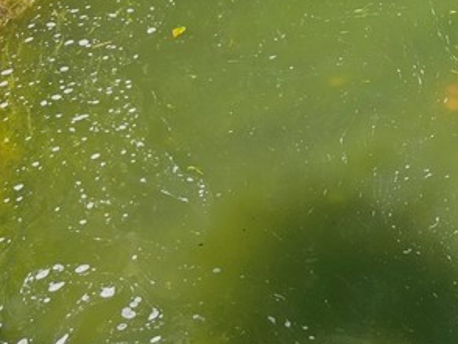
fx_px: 1059
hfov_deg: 21.1
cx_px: 664
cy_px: -246
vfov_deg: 16.1
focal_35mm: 80
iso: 10
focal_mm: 6.3
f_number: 1.7
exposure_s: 1/345
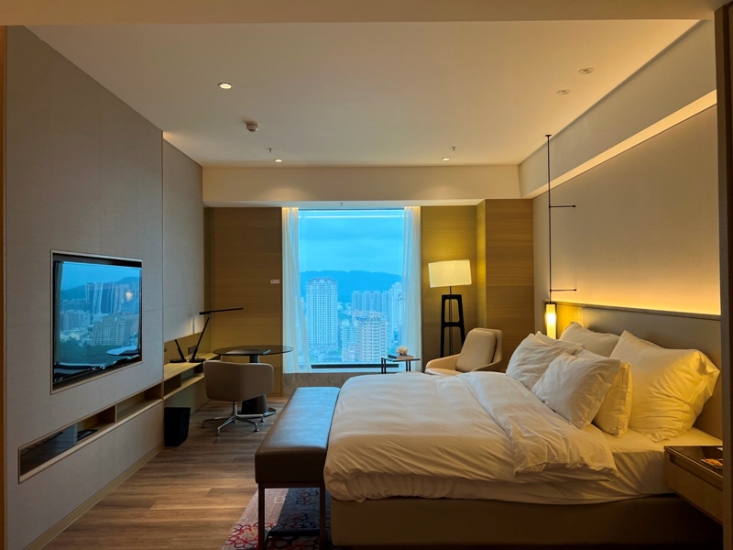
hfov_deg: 67.3
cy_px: 275
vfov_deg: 53.1
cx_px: 366
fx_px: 551
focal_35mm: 26
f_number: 1.5
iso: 125
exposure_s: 1/120
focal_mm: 5.7
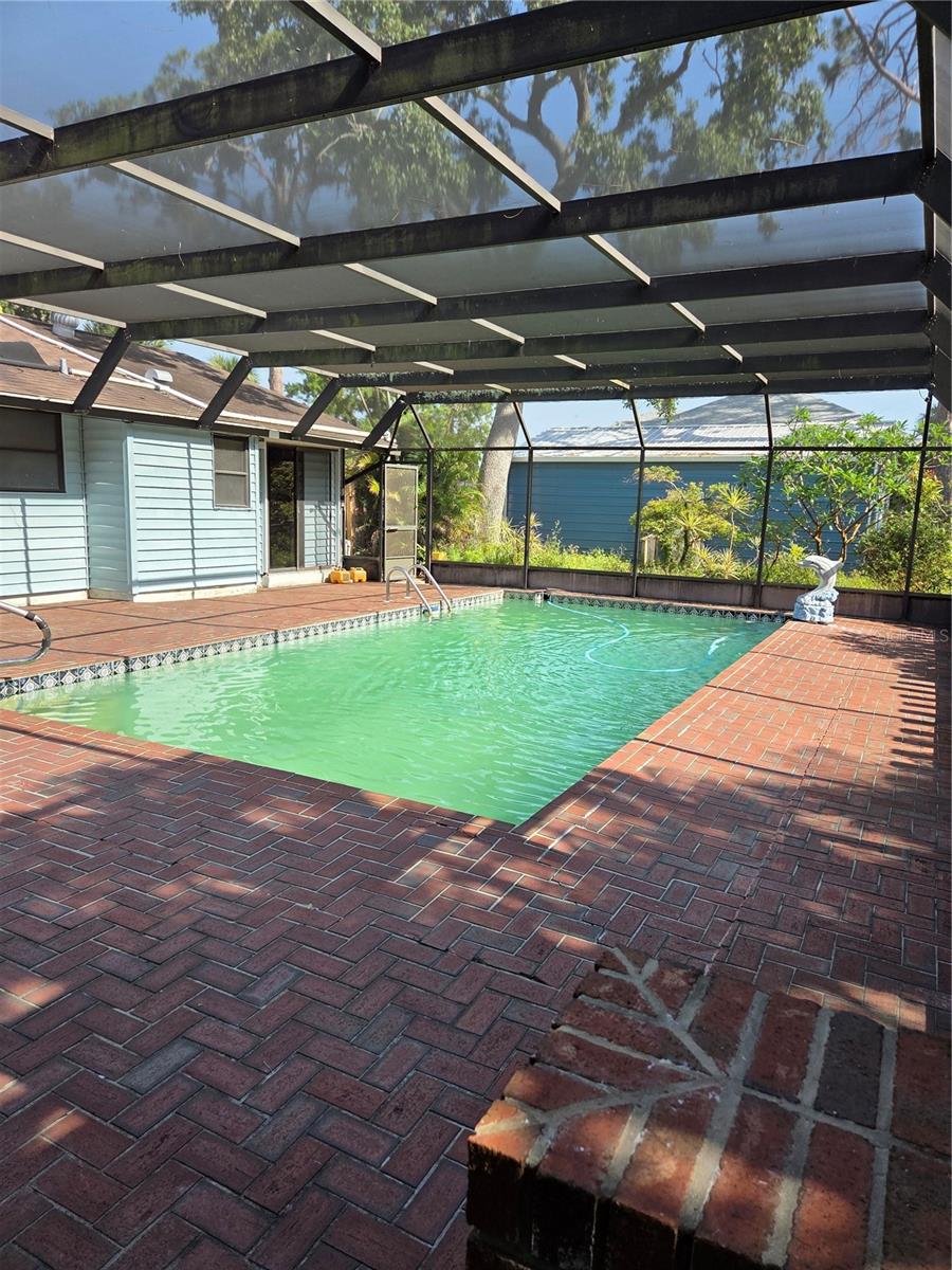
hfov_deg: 58.9
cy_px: 635
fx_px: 843
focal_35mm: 23
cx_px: 476
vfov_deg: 73.9
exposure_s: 1/1265
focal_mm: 5.4
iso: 80
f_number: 1.8
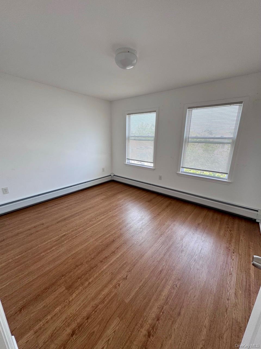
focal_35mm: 14
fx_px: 141
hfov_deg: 85.7
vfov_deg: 102.1
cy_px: 174
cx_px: 130
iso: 80
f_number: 2.2
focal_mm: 2.22
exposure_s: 1/99
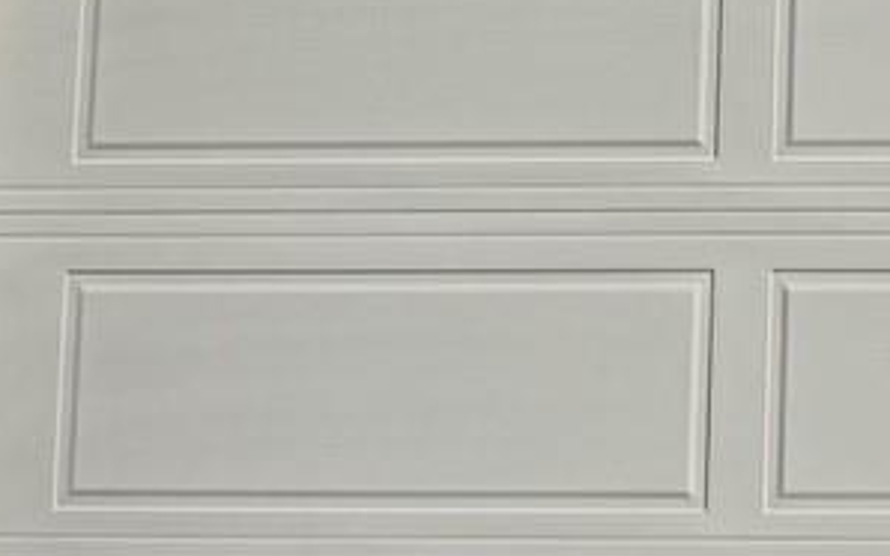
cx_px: 1204
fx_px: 4243
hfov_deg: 11.6
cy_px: -1070
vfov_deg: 6.8
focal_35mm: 175
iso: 64
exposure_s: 1/12346
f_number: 1.78
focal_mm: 6.76
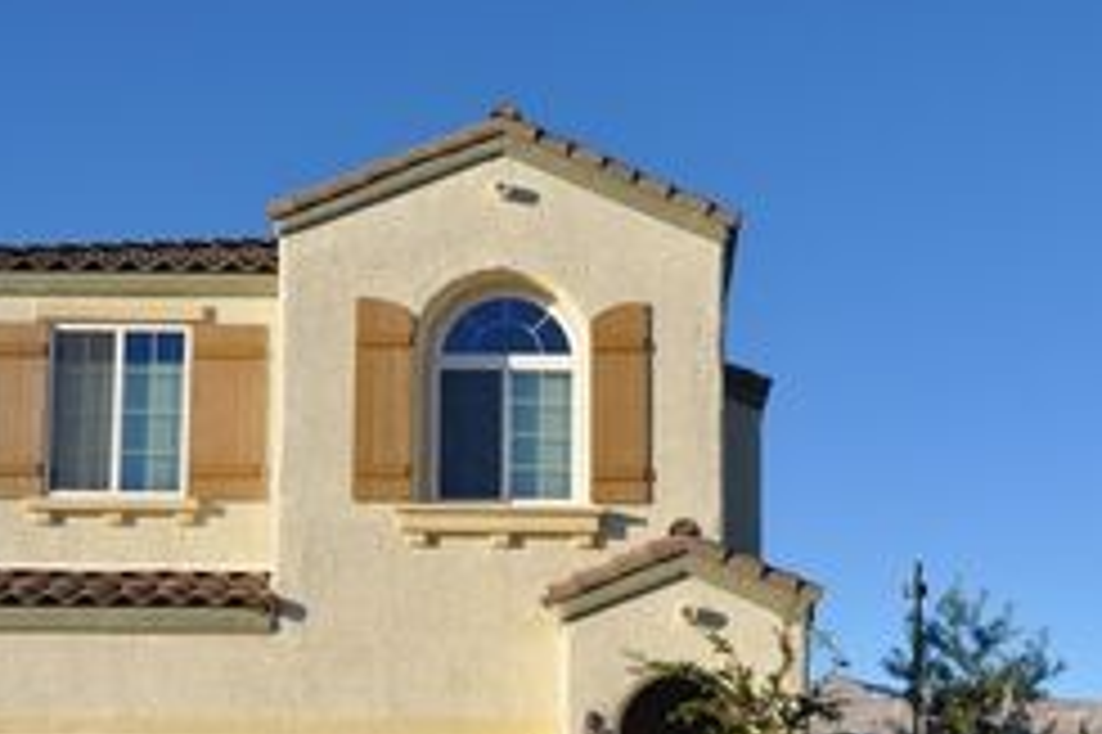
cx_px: 814
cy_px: 689
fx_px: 1682
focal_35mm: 55
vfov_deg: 23.8
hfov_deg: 35.5
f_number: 13
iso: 200
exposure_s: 1/200
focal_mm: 18
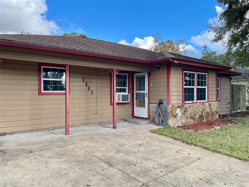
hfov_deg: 69.4
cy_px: 94
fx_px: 180
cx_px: 124
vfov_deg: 54.9
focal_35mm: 25
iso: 32
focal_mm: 5.1
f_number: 1.6
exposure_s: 1/938
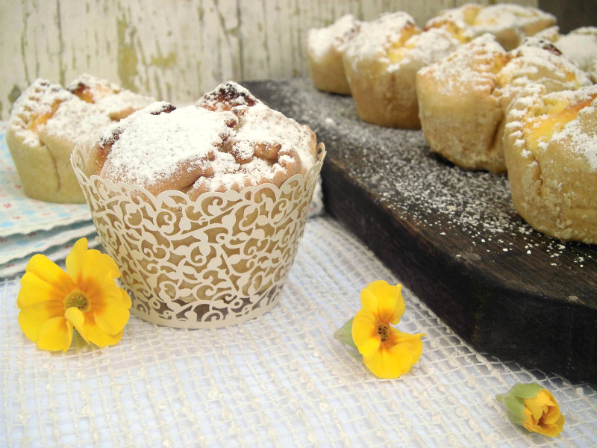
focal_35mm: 47
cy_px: 224
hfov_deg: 40.4
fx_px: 811
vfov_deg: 30.9
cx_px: 298
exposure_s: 1/125
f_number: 3.4
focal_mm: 8.3
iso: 100
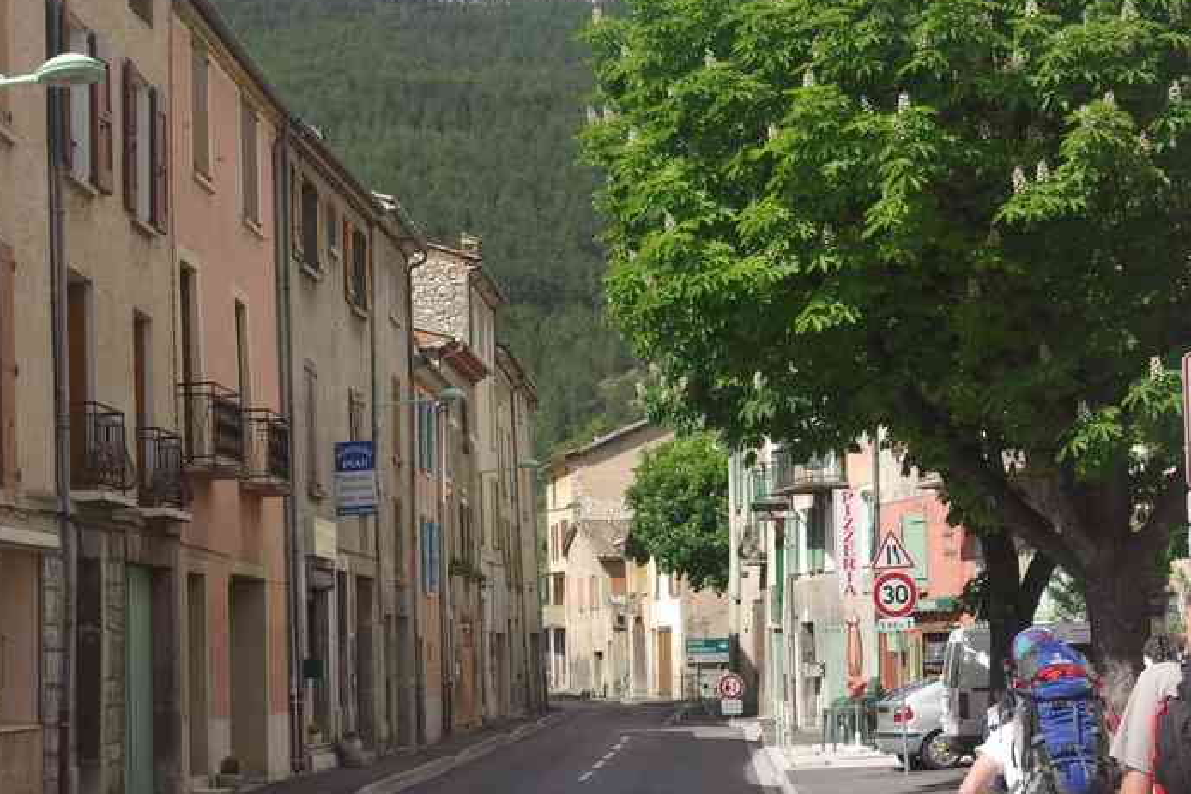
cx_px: 571
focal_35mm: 82
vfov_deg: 16.6
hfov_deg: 24.8
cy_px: 545
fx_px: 2713
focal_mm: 38
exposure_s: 1/180
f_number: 8
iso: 100
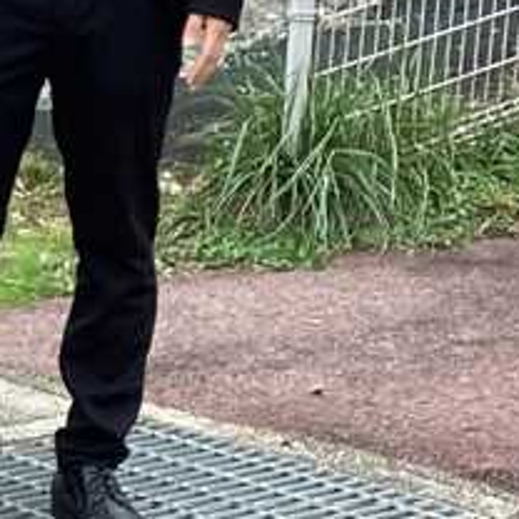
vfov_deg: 10.3
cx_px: -564
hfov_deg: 9.6
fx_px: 2867
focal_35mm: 169
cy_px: 334
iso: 25
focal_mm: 3.3
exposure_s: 1/120
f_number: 2.4
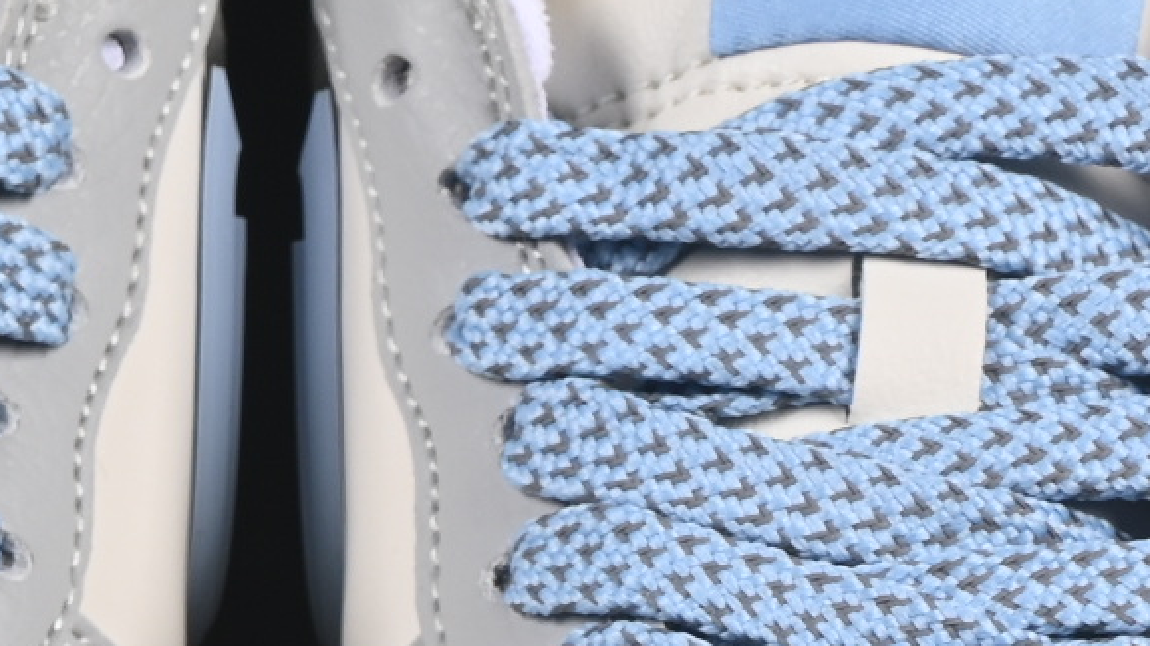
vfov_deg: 3.2
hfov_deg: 5.7
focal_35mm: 378
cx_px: 201
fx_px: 11521
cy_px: 1073
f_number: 8
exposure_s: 1/80
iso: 160
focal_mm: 50
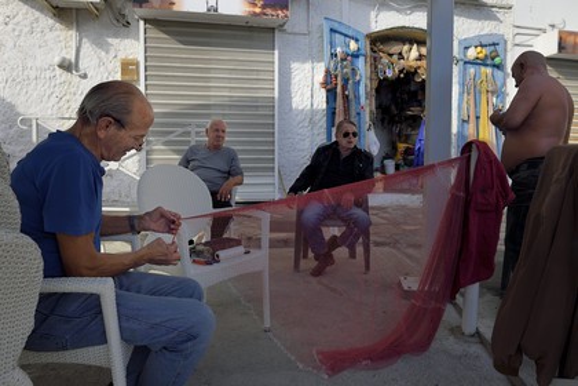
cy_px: 193
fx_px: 385
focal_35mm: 24
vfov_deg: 53.1
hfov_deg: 73.7
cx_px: 289
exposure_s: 1/200
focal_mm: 24
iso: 200
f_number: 9
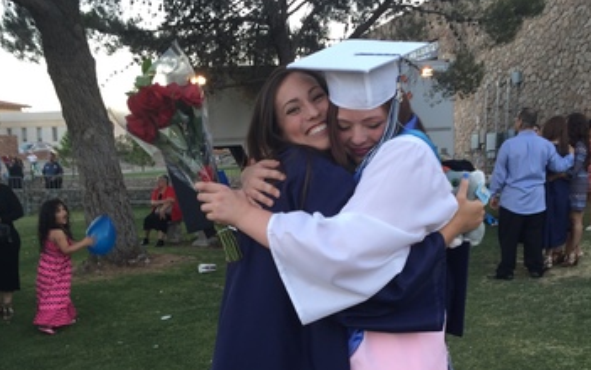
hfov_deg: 47.2
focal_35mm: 42
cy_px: 288
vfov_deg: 30.0
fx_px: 677
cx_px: 293
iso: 32
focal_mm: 4.15
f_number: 2.2
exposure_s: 1/40
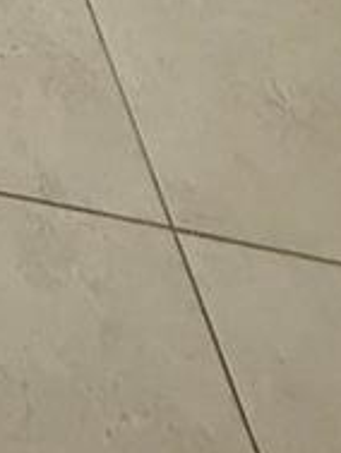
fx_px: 1168
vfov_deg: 14.3
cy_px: -652
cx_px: -584
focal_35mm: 89
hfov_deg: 11.8
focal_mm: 2.22
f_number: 2.2
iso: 250
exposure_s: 1/60
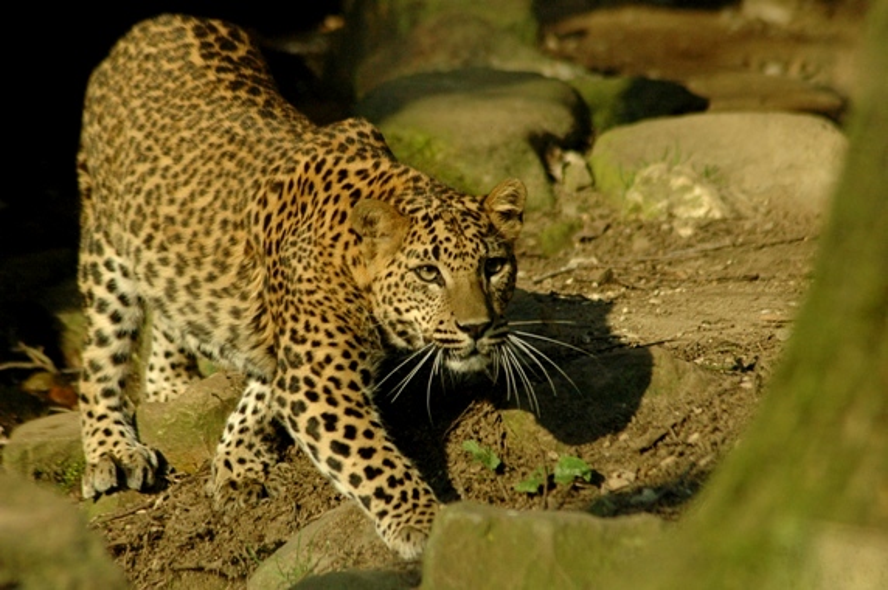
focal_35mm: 375
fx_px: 9239
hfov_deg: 5.5
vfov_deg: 3.7
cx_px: 444
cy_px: 295
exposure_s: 1/800
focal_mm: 250
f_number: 6.3
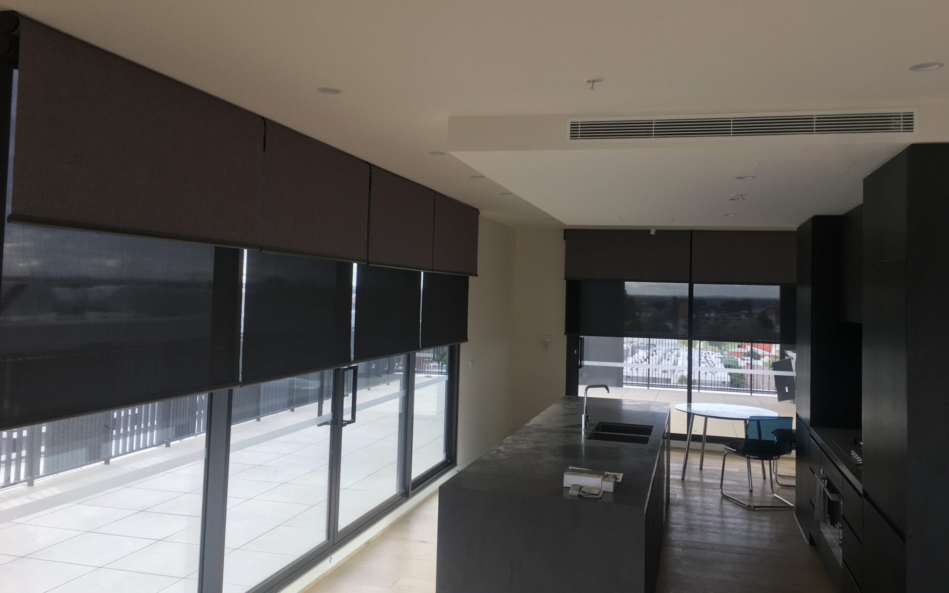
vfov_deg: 40.5
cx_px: 472
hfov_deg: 61.2
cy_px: 263
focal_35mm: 31
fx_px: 802
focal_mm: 4.15
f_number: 2.2
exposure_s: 1/50
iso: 25
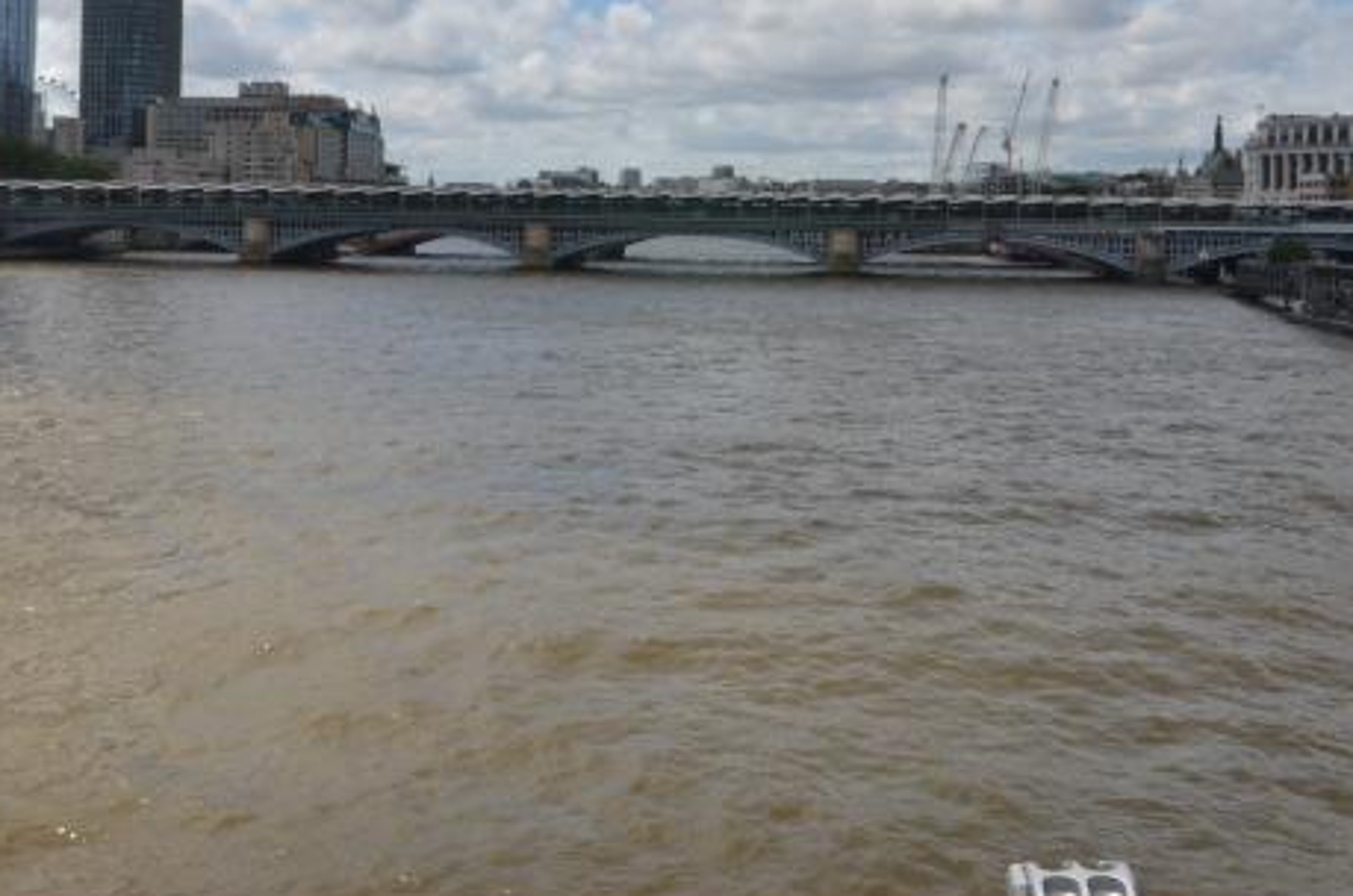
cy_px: 161
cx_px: 724
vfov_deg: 32.8
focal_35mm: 39
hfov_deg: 49.4
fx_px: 1470
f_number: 16
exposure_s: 1/100
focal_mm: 11
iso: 125
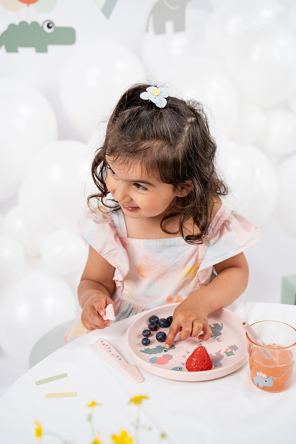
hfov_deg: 26.0
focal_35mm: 52
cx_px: 148
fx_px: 641
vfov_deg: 38.2
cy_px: 222
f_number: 4
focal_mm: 52
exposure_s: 1/500
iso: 800
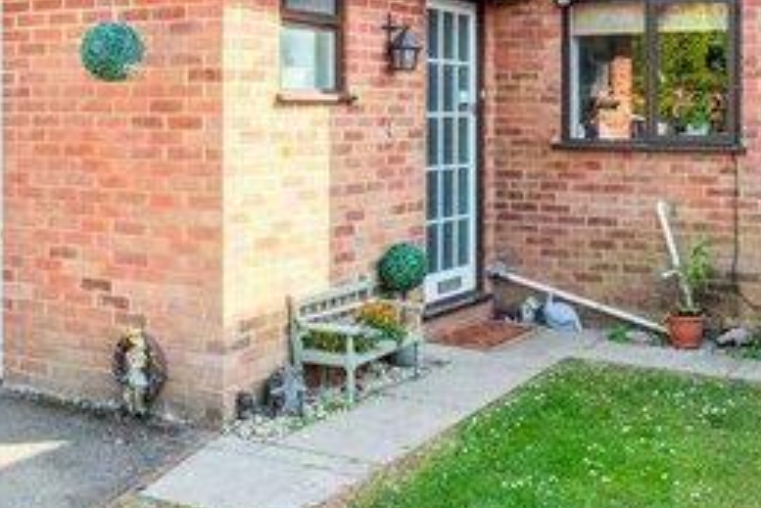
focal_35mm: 46
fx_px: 973
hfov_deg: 42.7
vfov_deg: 26.4
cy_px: -81
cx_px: 403
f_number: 8
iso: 400
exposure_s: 1/250
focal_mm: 11
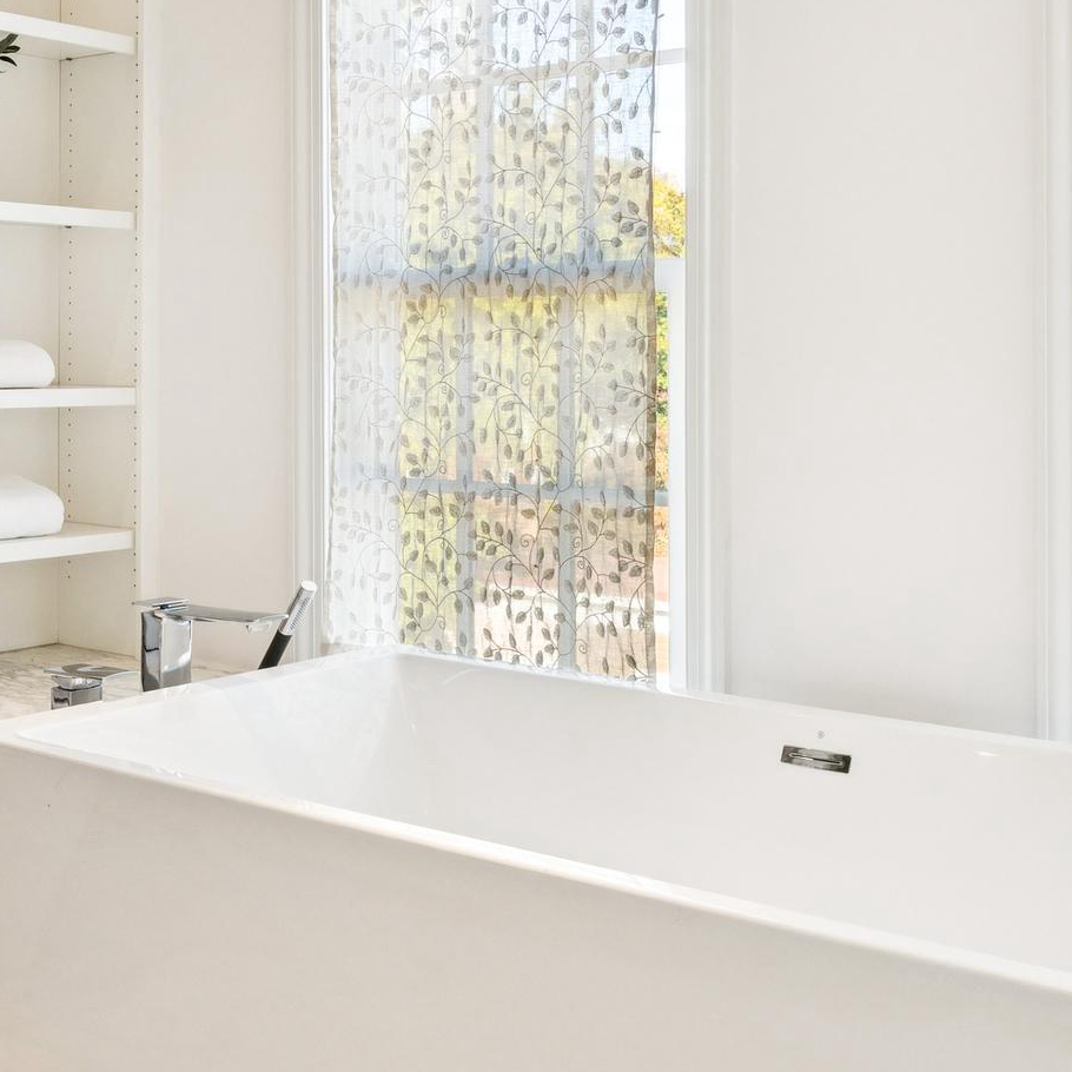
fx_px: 1542
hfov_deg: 37.8
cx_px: 739
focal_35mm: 44
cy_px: 374
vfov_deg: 38.0
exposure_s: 1/40
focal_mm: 15.7
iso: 200
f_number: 9
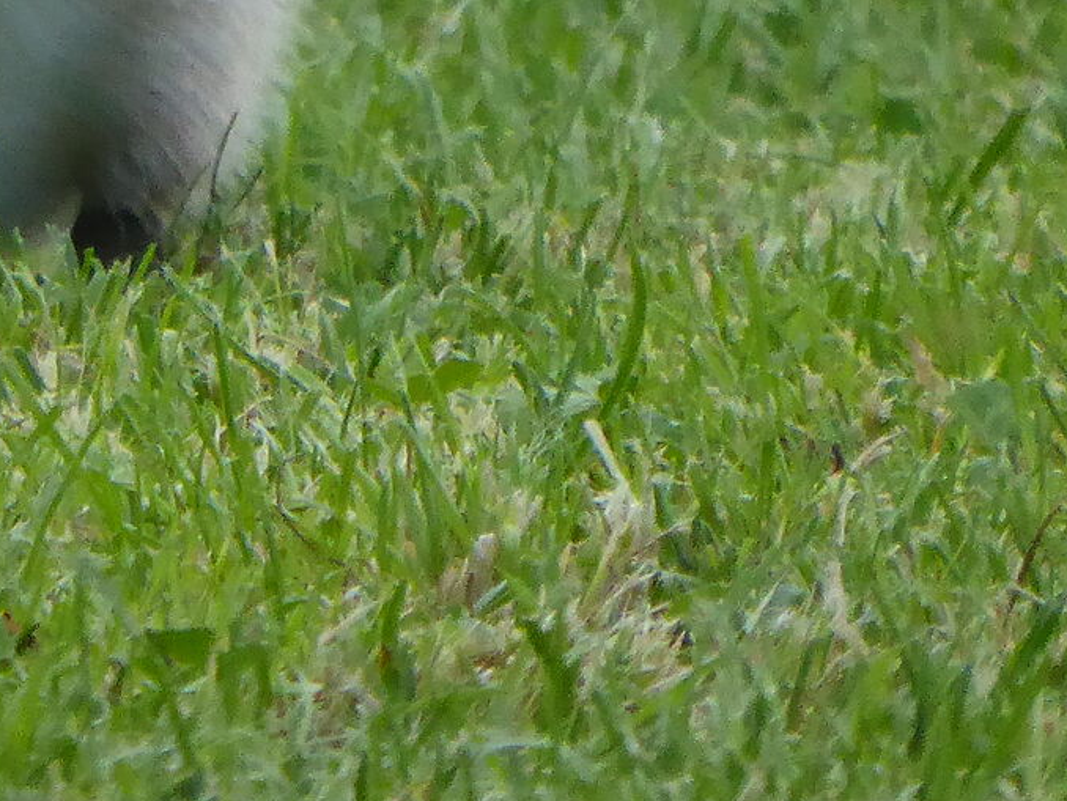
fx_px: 77457
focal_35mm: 2512
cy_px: -371
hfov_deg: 0.8
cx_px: -817
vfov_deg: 0.6
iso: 640
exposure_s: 1/500
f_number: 6.2
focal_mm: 114.4
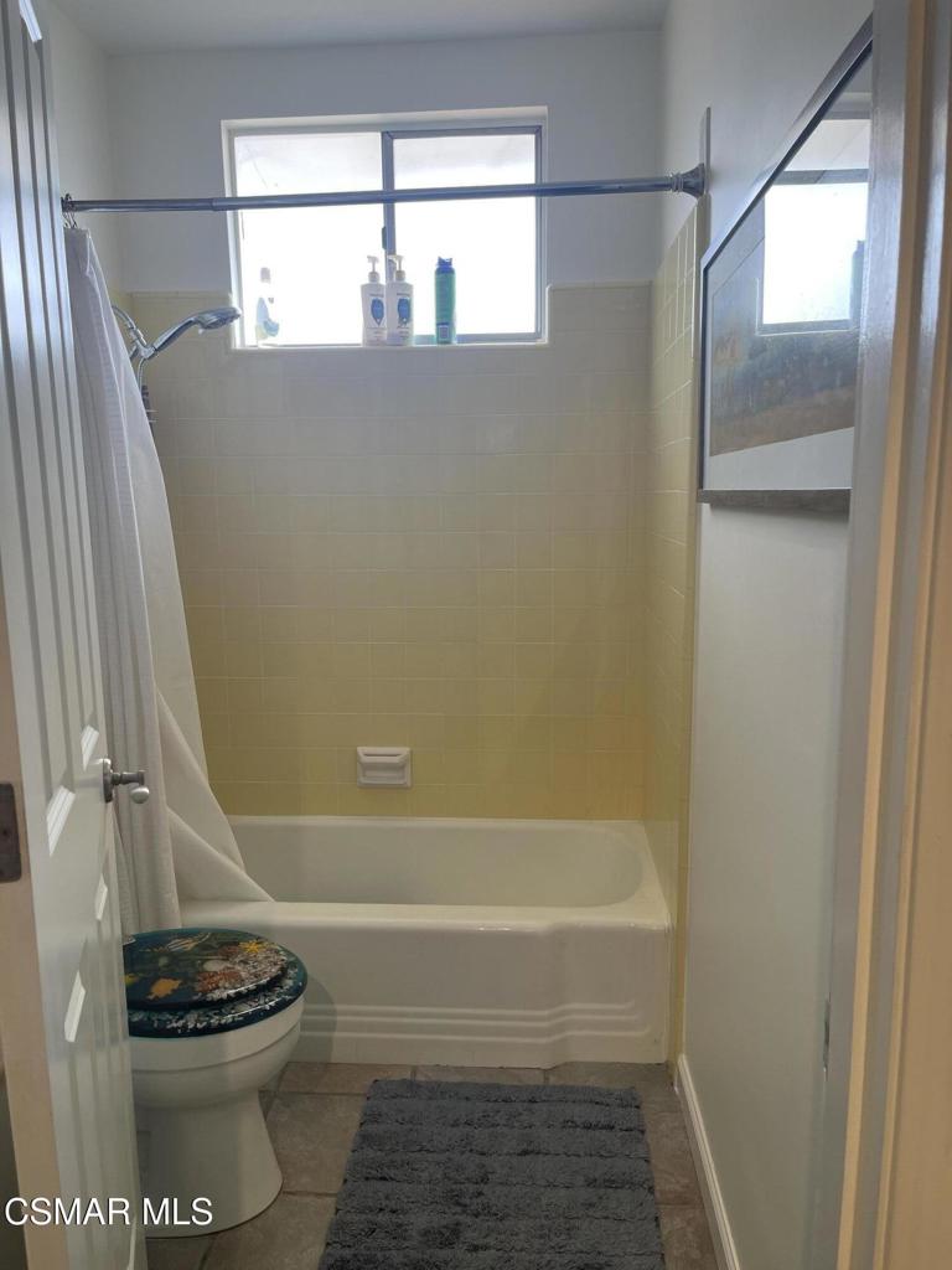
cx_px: 476
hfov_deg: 54.9
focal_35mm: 25
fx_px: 917
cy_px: 635
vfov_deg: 69.4
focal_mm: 5.1
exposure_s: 1/120
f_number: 1.6
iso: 64
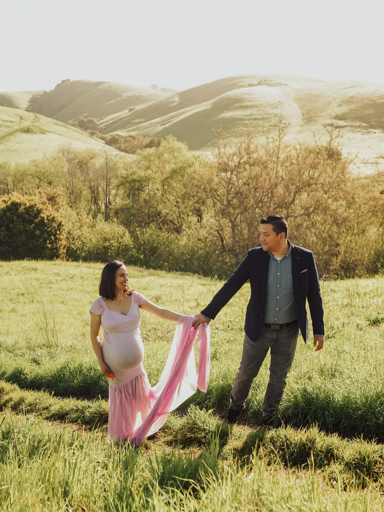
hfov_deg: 37.7
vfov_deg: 49.0
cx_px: 192
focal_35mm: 38
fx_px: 562
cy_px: 253
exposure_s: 1/8000
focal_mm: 35
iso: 1600
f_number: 2.5
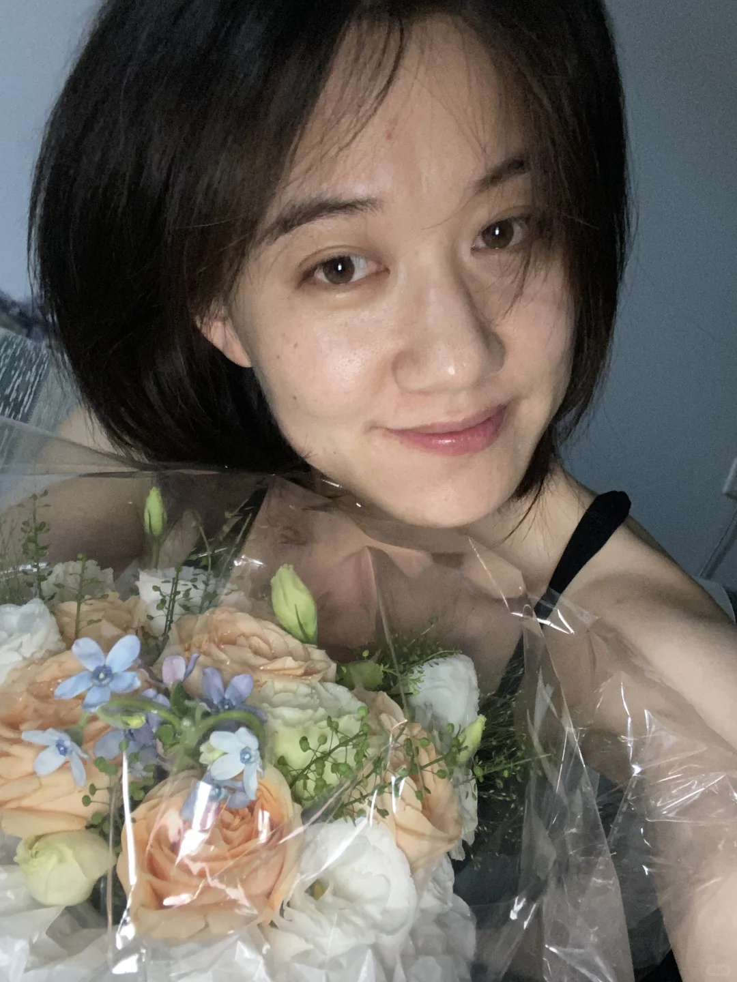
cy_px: 491
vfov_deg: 60.0
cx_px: 368
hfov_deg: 46.8
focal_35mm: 30
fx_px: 852
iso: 250
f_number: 2.2
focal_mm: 2.71
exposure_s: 1/18
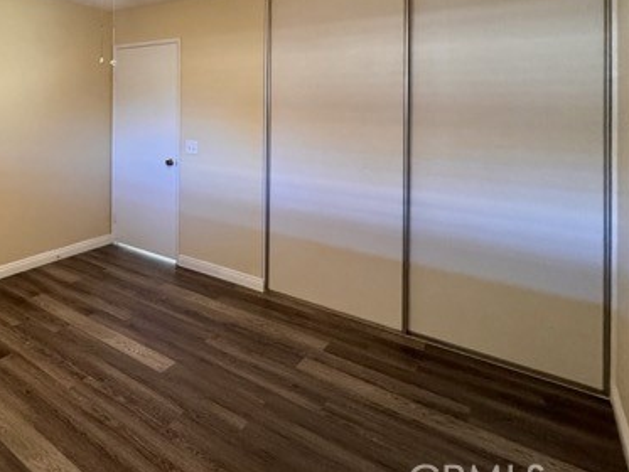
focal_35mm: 24
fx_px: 436
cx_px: 103
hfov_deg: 63.6
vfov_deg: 53.4
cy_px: 99
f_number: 2.2
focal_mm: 2.22
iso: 400
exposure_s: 1/60
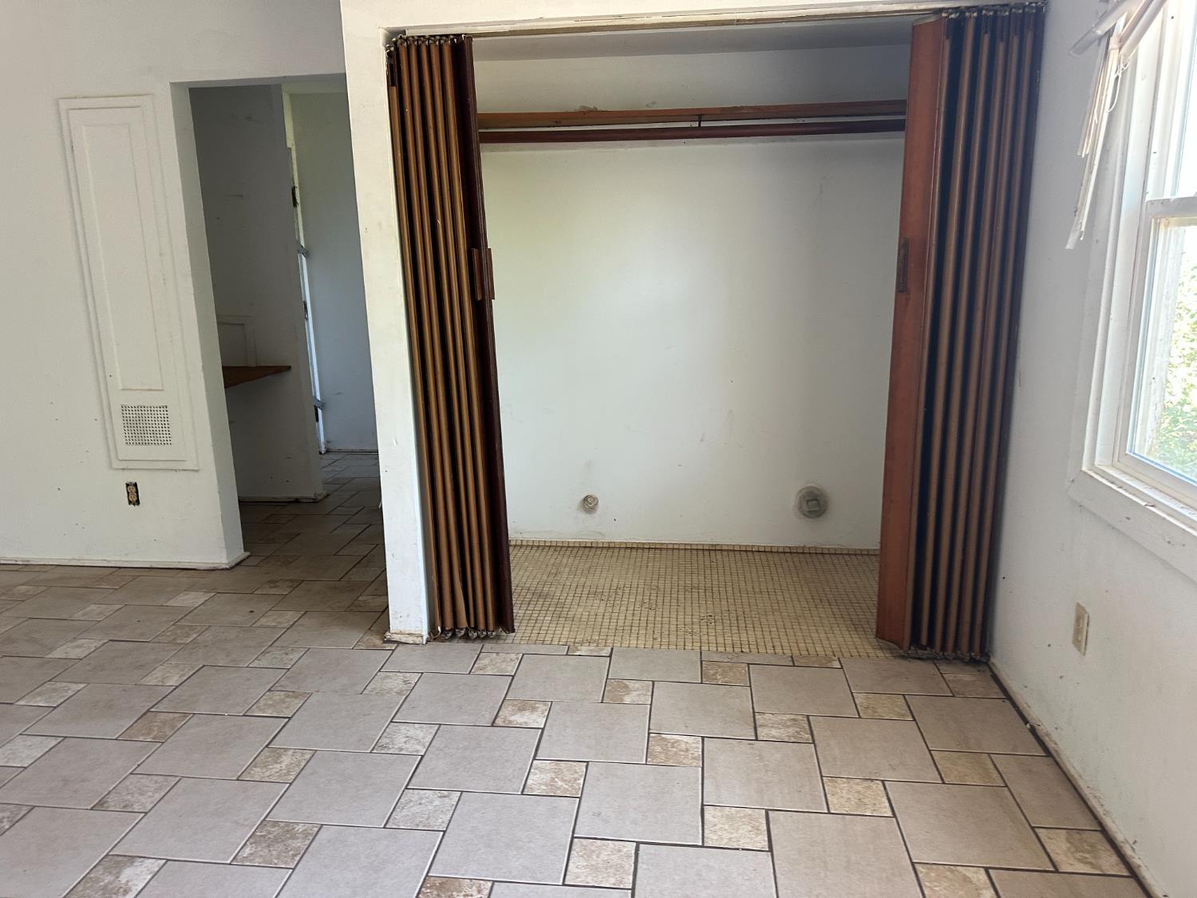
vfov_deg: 56.8
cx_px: 598
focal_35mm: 24
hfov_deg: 71.6
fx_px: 830
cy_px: 449
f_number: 1.78
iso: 250
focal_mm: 6.86
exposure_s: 1/76
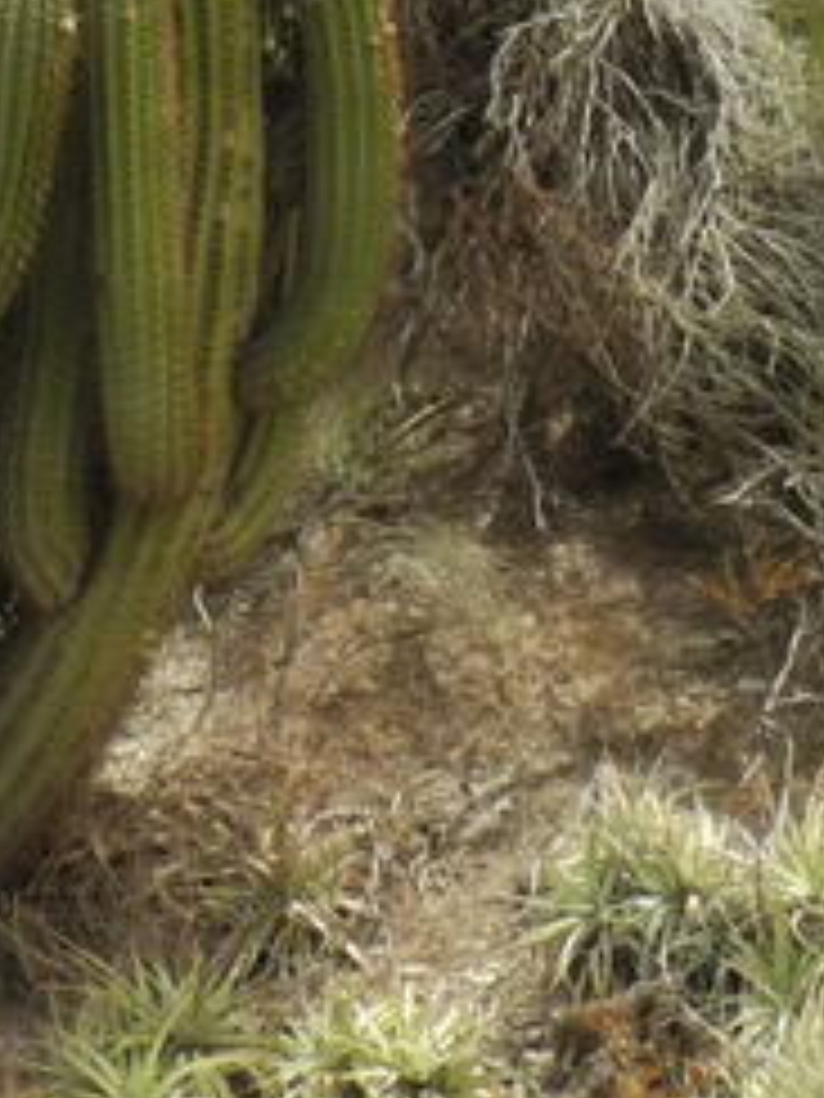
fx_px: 7332
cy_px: -410
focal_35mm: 231
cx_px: -90
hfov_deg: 6.4
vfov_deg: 8.4
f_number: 6.3
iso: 400
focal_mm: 11.8
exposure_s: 1/1250
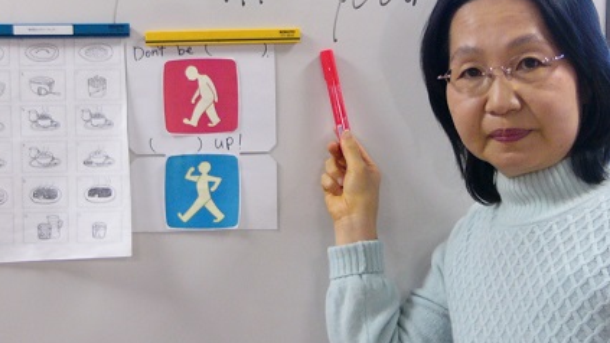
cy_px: 156
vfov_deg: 12.9
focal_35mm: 94
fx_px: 1521
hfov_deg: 22.7
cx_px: 275
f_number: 2.8
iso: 200
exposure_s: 1/50
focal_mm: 10
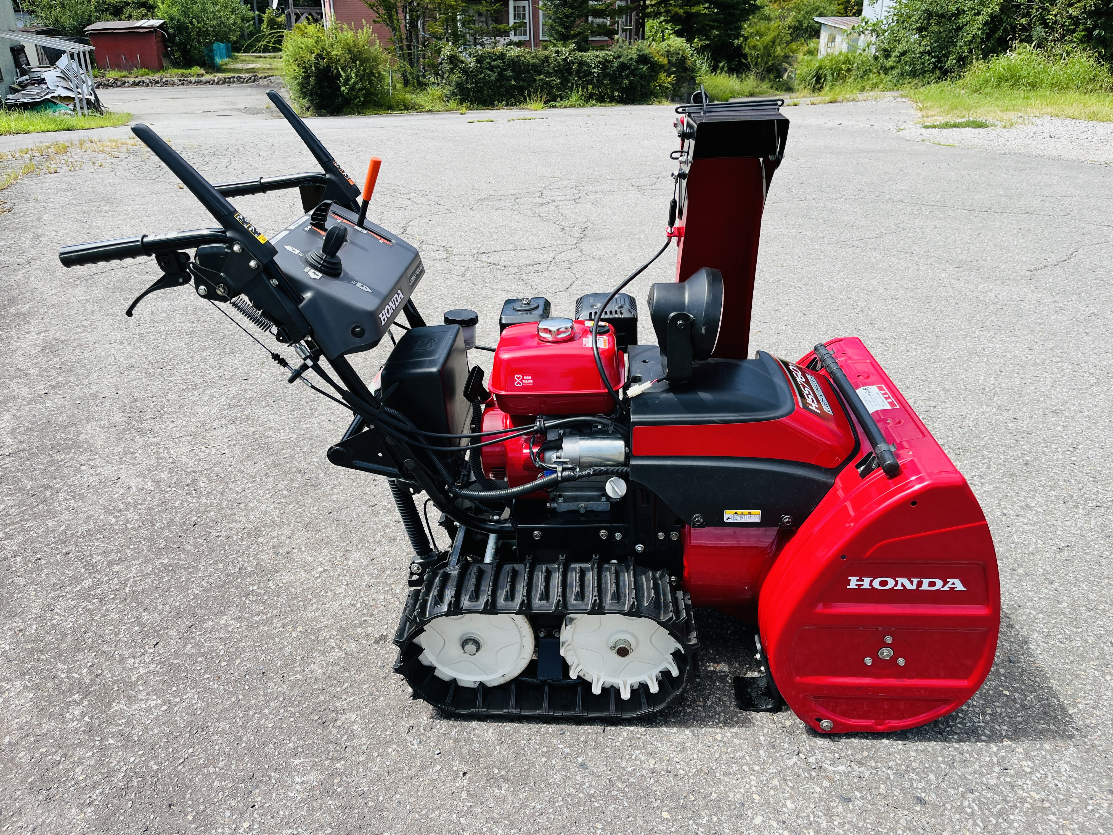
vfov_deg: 53.1
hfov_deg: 67.3
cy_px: 418
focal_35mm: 26
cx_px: 556
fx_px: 836
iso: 50
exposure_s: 1/1862
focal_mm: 5.1
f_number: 1.6
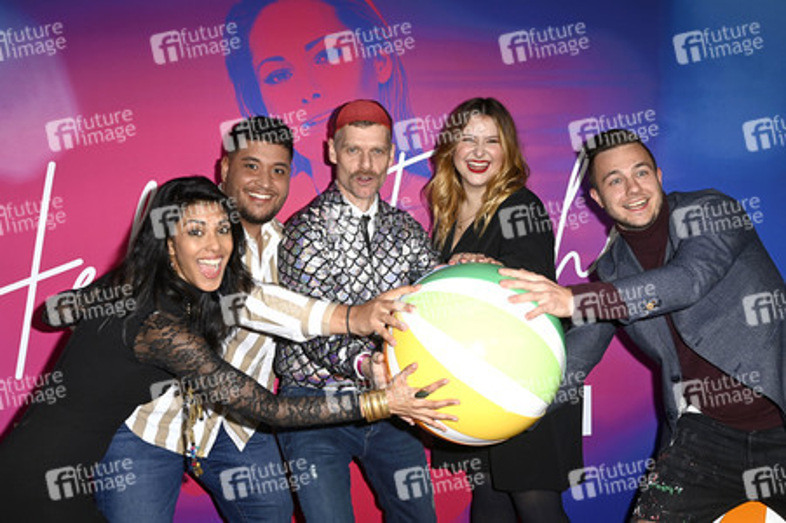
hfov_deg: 44.5
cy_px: 262
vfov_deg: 30.5
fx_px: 960
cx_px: 393
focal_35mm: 44
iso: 500
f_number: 5.6
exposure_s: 1/250
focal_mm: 44
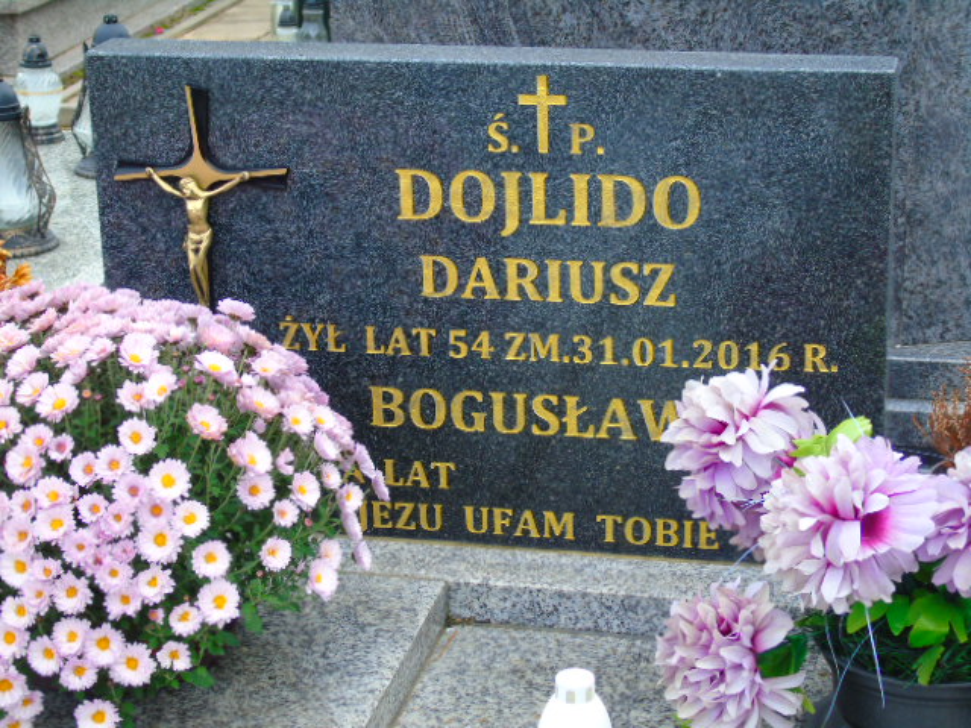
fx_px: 2300
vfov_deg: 18.0
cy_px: 364
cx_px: 486
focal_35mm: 82
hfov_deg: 23.8
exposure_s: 1/30
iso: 80
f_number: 4.1
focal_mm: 15
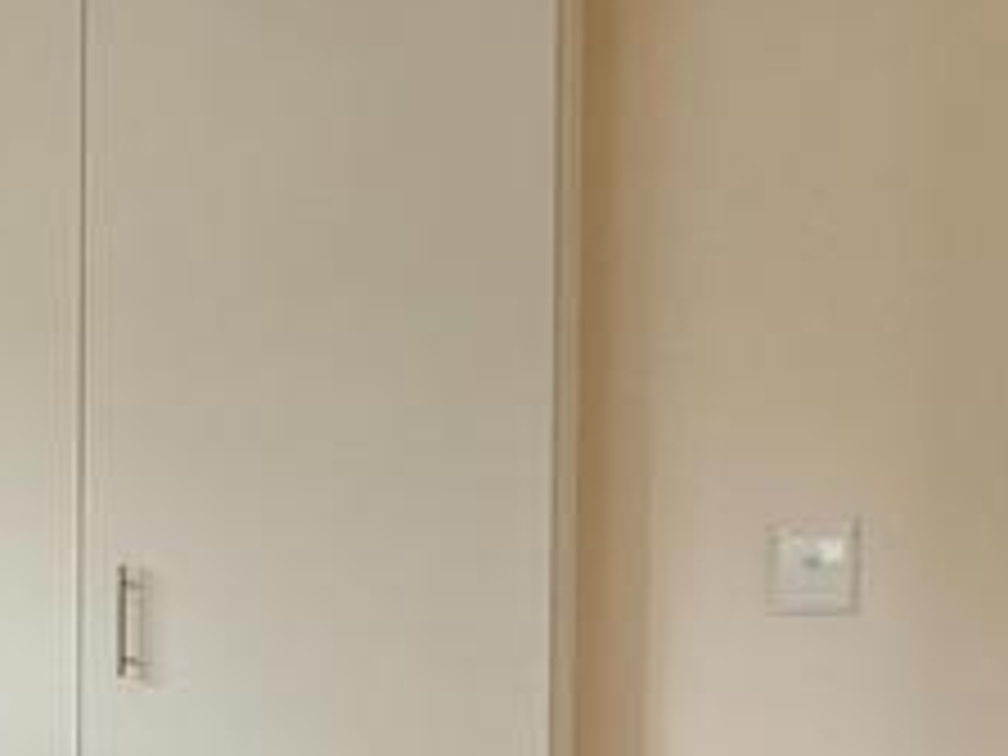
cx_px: -747
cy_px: 675
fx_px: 1456
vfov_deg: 28.1
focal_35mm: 50
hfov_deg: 23.2
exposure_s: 1/140
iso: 64
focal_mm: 2.22
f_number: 2.2
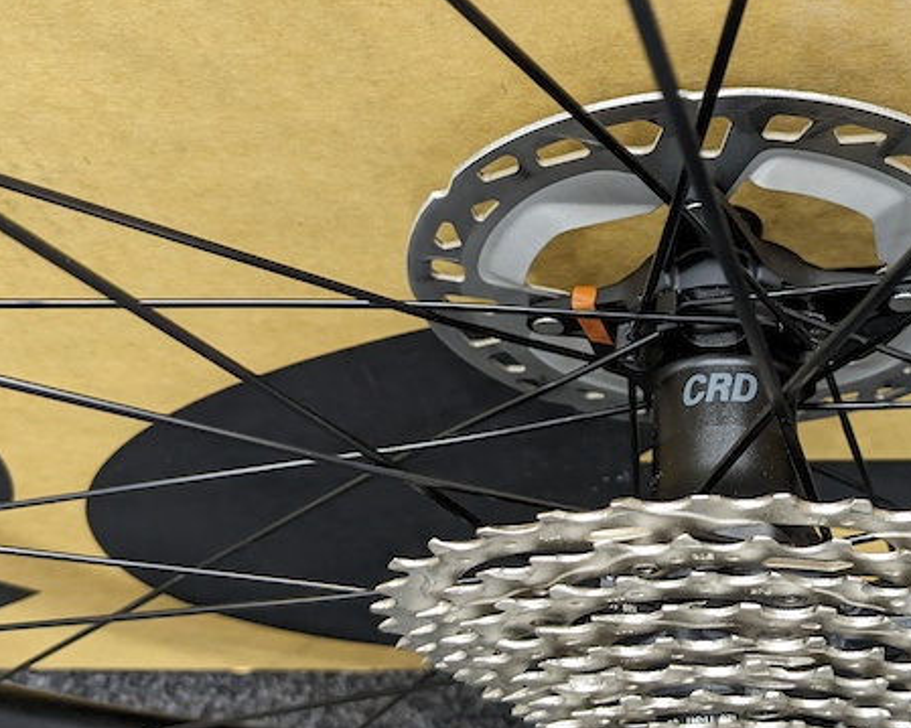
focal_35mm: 47
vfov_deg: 32.1
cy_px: 389
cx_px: 678
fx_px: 1267
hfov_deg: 38.6
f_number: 1.73
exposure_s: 1/60
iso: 375
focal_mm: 4.38
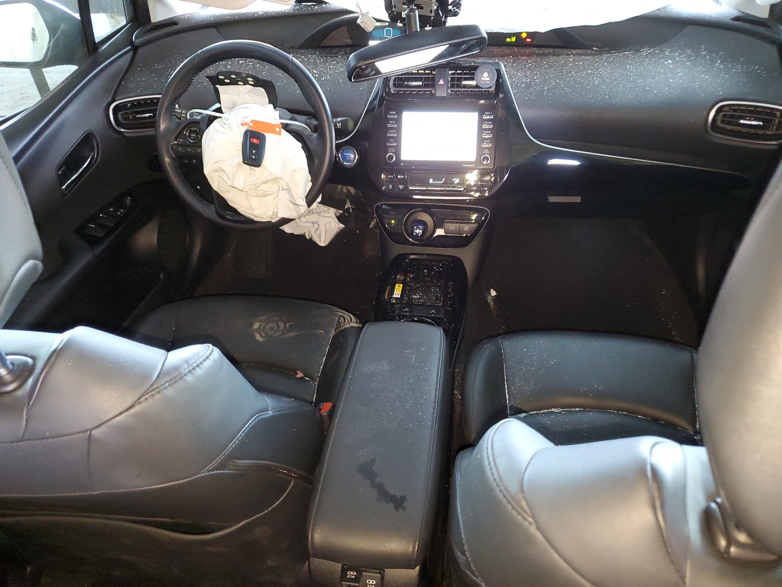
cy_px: 294
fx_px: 587
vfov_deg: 53.1
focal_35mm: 26
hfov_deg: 67.3
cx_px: 391
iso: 290
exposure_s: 1/15
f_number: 1.5
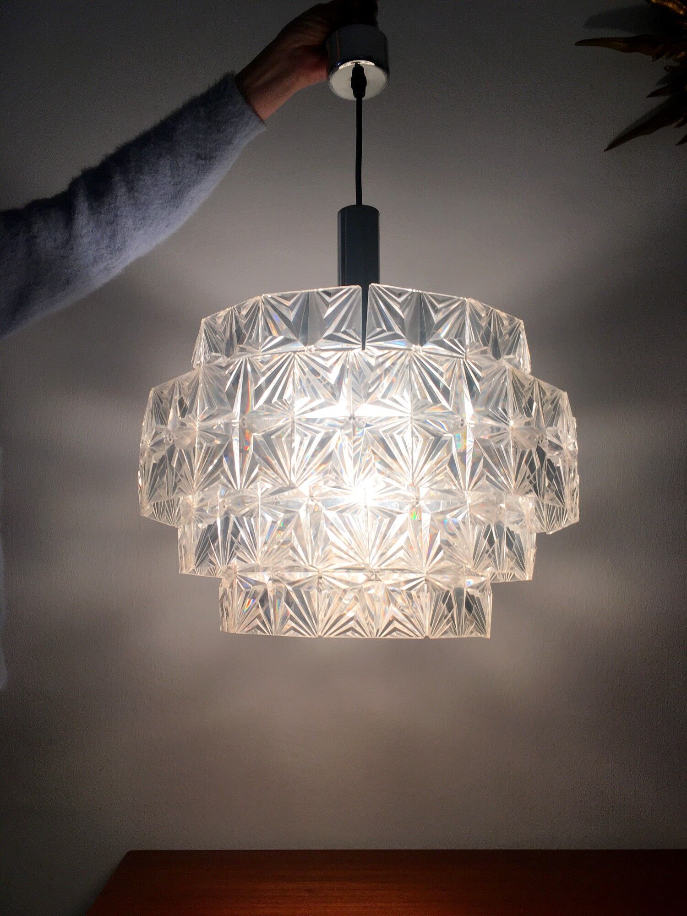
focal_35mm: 29
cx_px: 344
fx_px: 767
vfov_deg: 61.7
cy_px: 458
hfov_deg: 48.2
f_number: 2.2
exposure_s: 1/50
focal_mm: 4.15
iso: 25
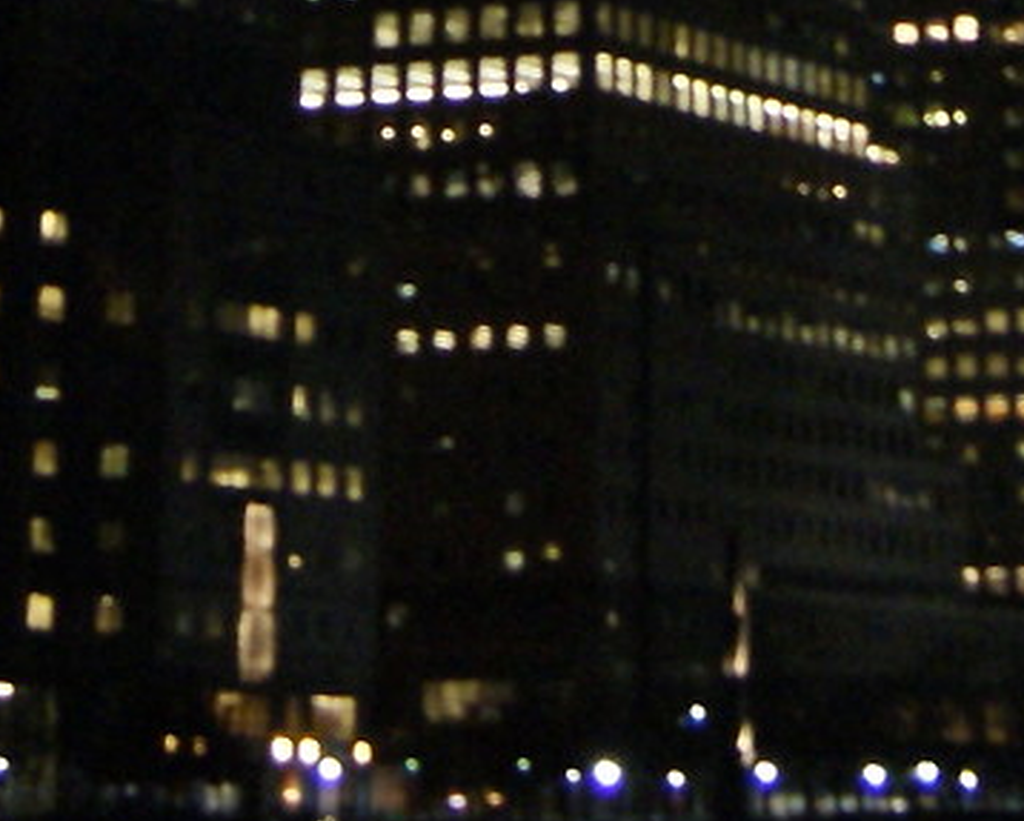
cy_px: -641
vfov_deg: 8.7
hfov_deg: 11.3
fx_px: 5156
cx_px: 815
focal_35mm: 170
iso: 800
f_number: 3.5
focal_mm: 18
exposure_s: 1/15
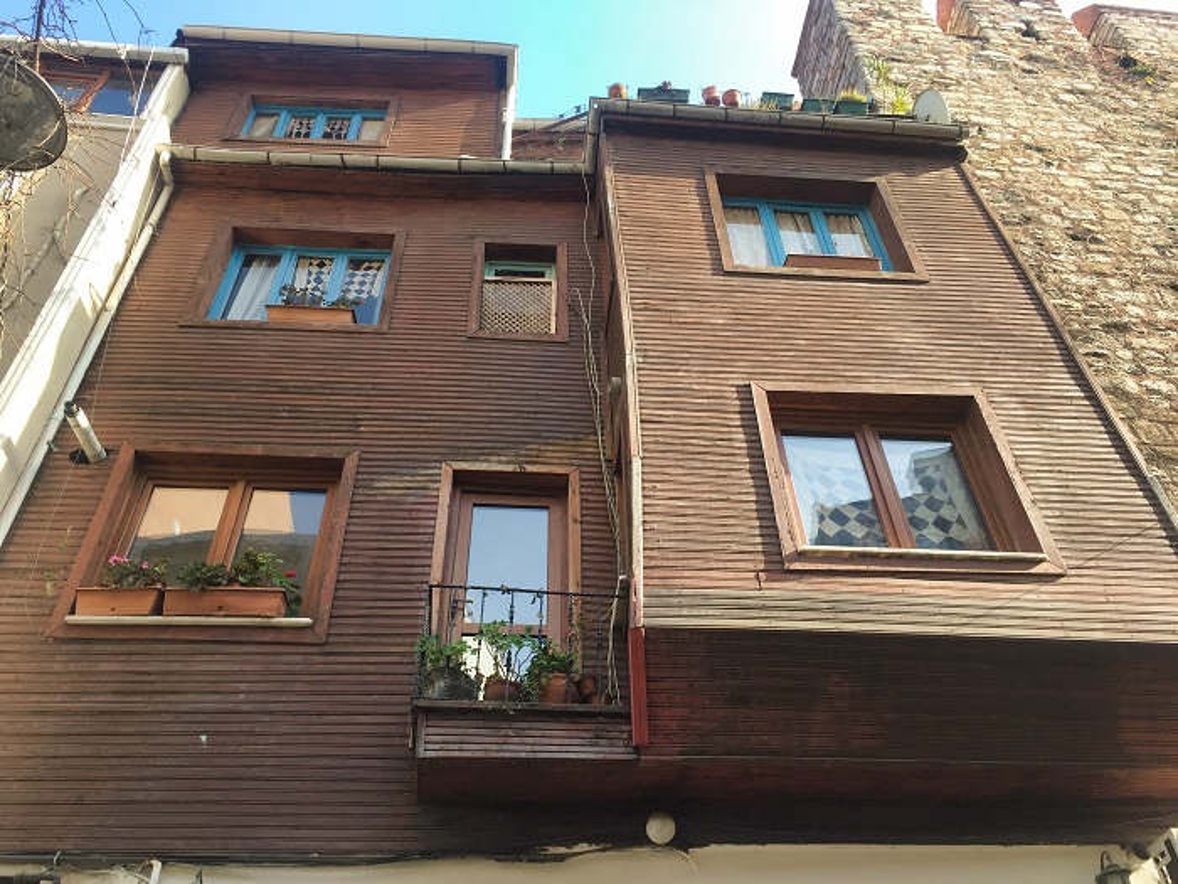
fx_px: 987
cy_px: 442
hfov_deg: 61.7
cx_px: 589
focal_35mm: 29
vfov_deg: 48.2
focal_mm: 4.15
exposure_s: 1/284
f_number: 2.2
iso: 32
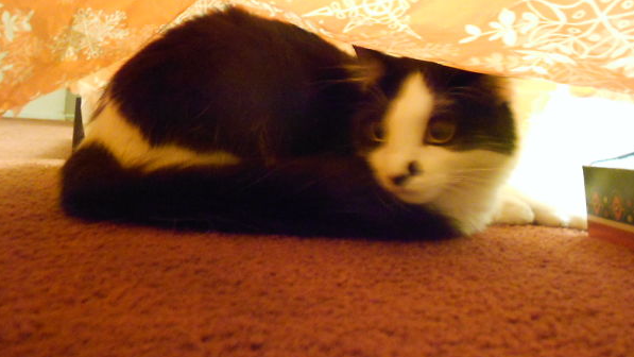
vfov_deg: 36.4
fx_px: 538
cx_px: 317
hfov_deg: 61.0
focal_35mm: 32
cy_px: 129
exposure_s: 1/8
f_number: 3.4
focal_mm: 5.1
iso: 800
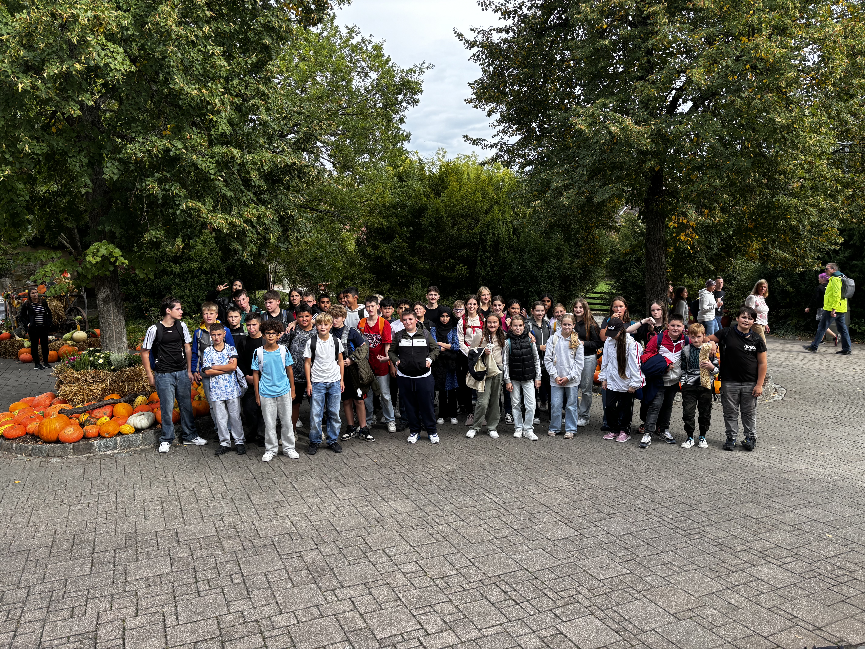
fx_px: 650
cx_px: 432
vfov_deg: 53.1
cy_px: 324
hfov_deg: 67.3
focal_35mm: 26
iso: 50
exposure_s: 1/468
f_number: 1.6
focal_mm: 5.96
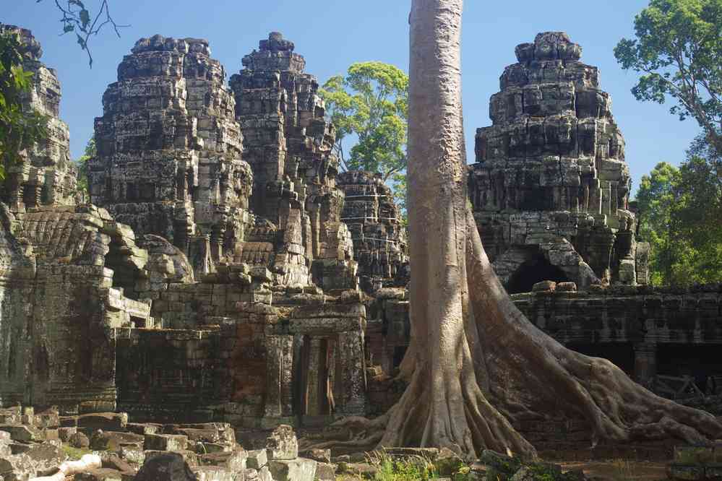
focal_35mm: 64
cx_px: 361
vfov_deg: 21.1
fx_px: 1293
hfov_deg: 31.2
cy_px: 240
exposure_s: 1/80
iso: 200
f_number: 8
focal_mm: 43
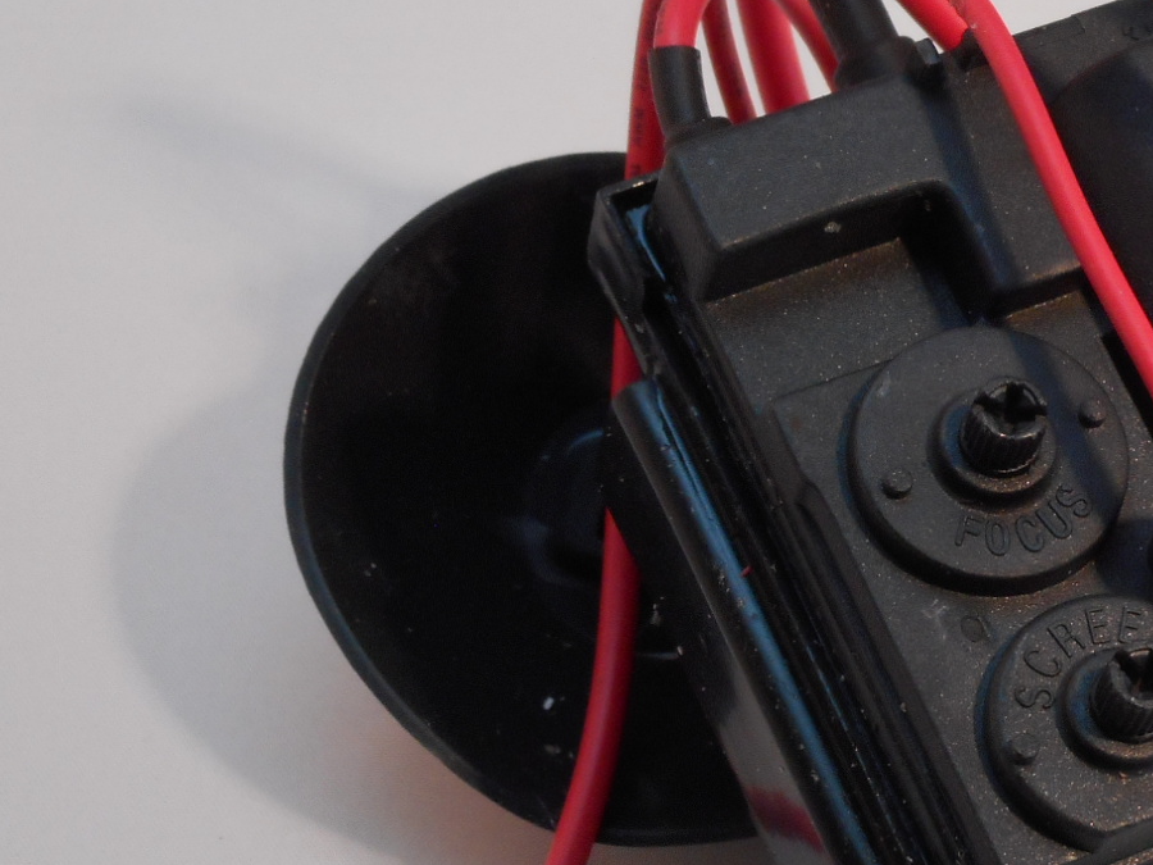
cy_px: 463
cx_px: 1158
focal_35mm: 149
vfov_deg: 10.0
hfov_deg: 13.1
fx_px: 4963
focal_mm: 10.5
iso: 180
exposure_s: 1/30
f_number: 5.1
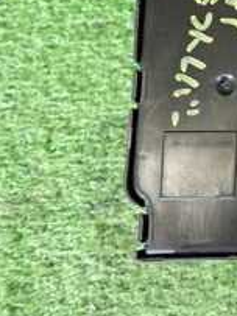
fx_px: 676
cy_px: 79
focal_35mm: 74
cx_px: 437
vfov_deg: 26.0
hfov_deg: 16.4
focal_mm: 4.5
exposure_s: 1/30
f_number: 2
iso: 320
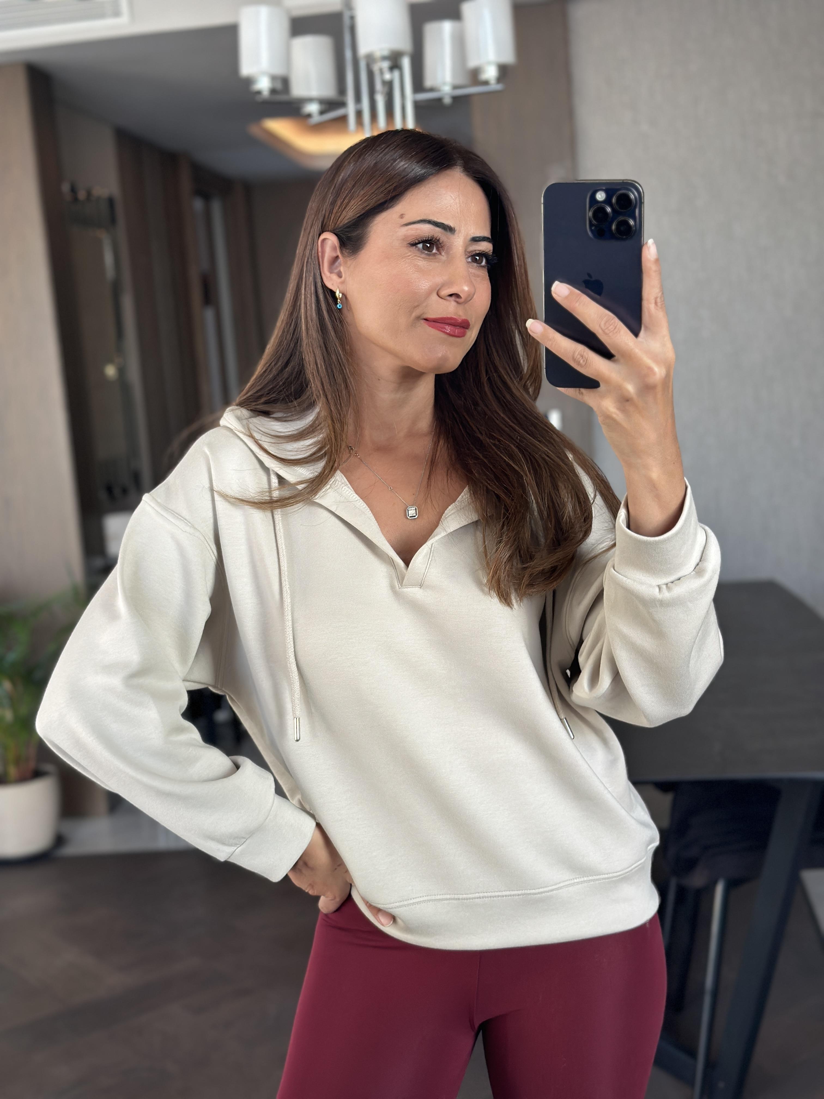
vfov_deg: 39.7
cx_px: 412
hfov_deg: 30.3
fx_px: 1523
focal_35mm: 48
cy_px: 550
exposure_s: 1/89
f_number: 1.78
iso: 125
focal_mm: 6.86
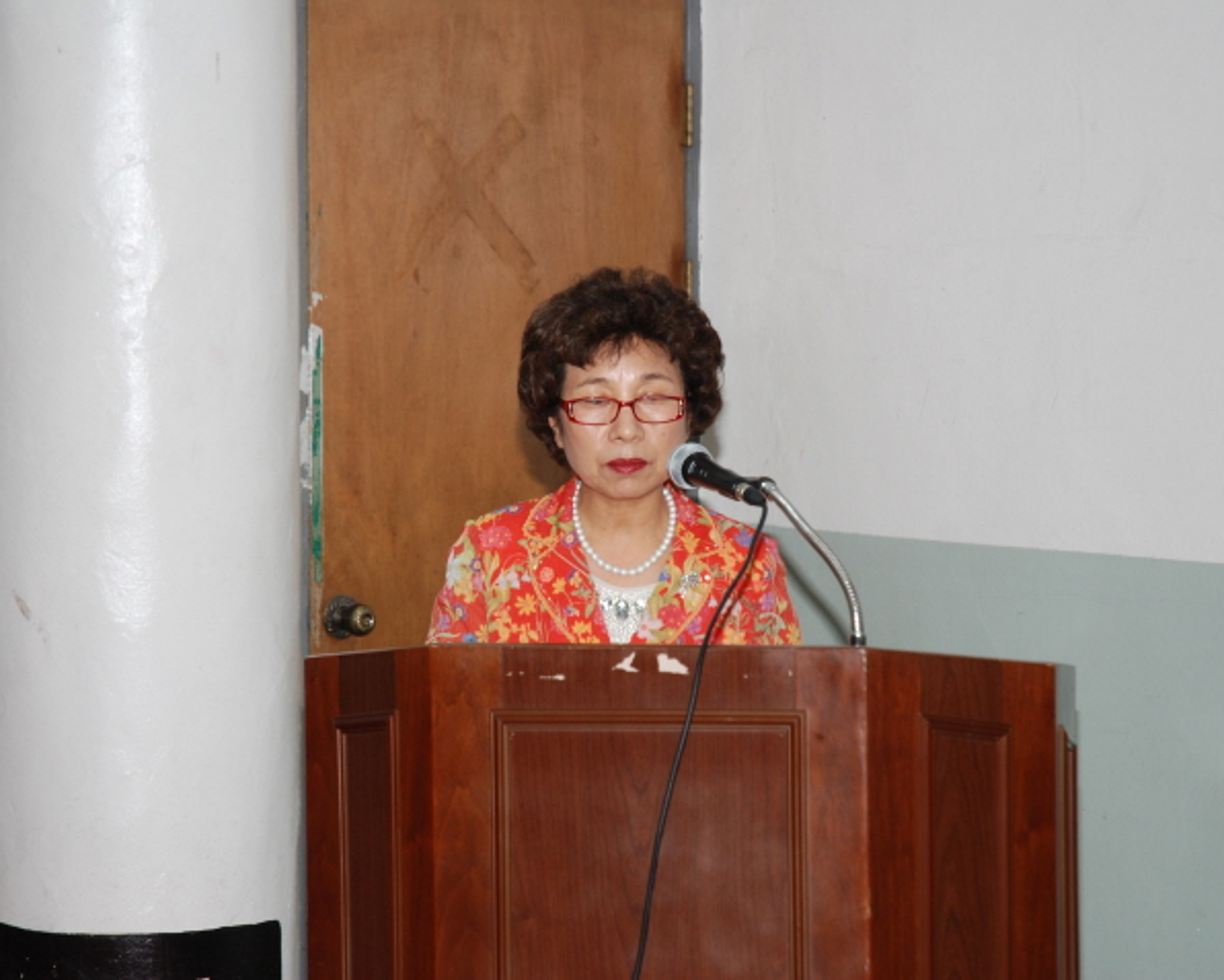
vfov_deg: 13.9
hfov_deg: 17.4
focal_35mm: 111
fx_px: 4006
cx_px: 667
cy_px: 492
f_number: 5.6
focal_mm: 65
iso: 200
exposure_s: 1/60
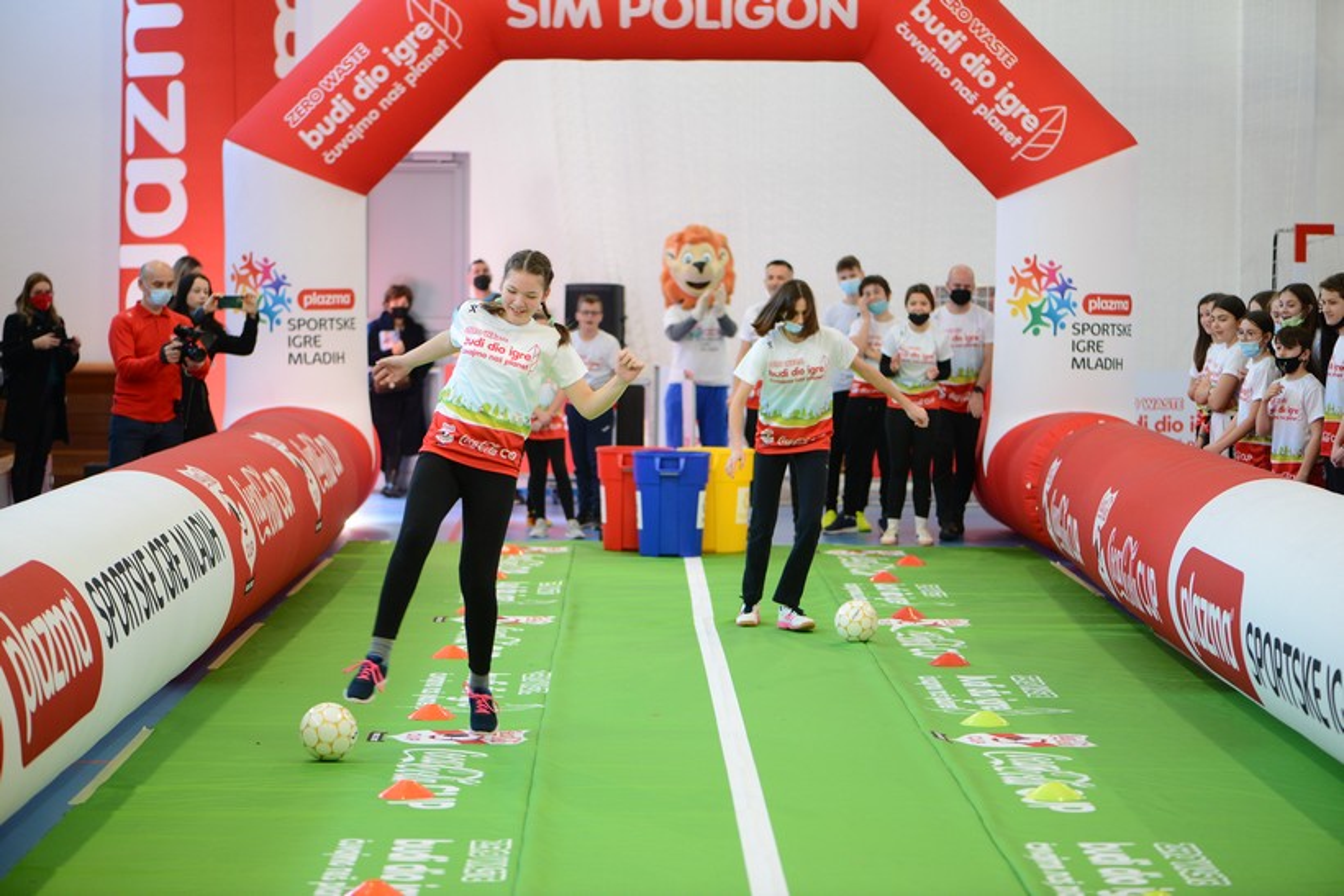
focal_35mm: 105
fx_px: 3920
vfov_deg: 13.0
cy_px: 448
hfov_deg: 19.5
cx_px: 672
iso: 800
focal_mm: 105
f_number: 2.8
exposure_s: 1/160
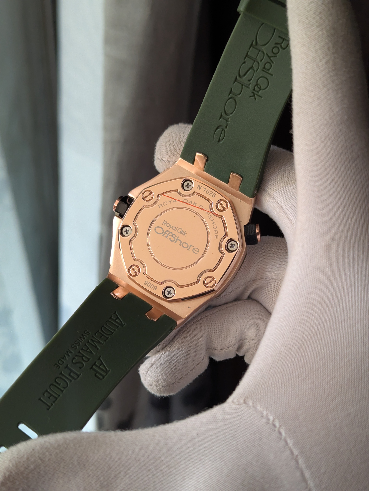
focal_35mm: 48
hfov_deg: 30.3
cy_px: 246
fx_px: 681
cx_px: 184
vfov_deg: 39.6
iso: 195
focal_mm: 6.81
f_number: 1.85
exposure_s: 1/89.3
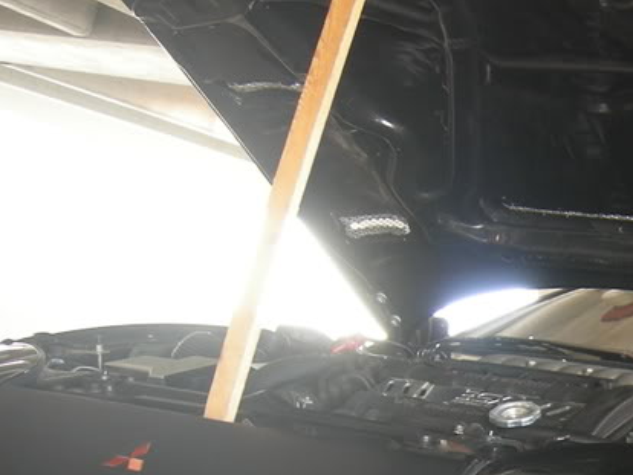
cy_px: 477
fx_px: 1628
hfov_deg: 20.9
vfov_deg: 16.3
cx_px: 697
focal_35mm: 89
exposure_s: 1/13
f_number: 2.7
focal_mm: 7.5
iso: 64
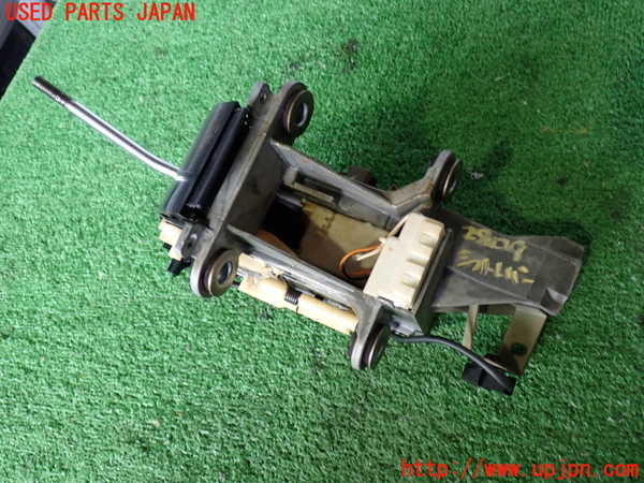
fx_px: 670
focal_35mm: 36
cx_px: 322
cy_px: 242
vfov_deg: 39.7
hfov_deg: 51.4
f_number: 2.5
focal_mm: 6.37
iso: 200
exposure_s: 1/40
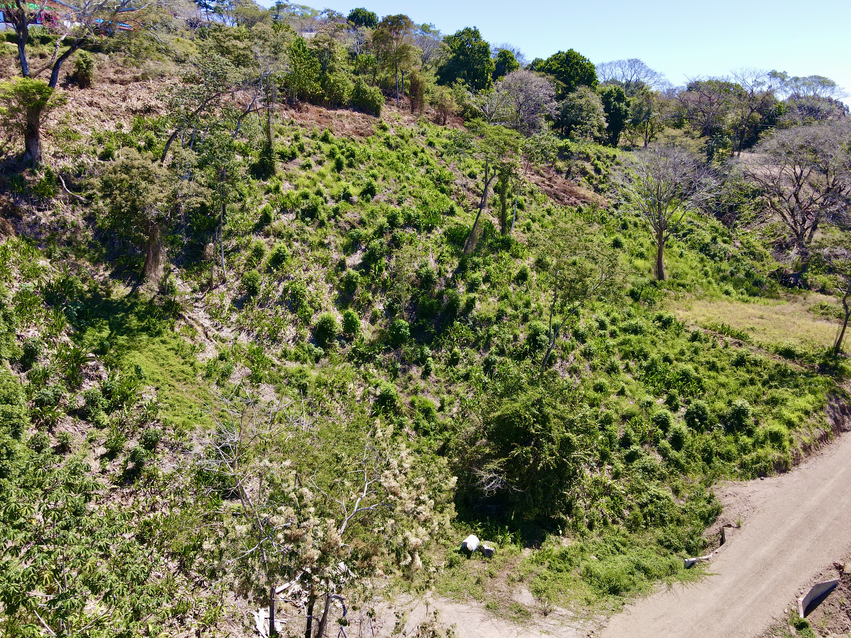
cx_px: 426
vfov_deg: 56.8
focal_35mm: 24
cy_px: 319
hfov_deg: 71.6
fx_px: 590
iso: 100
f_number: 2.8
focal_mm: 4.5
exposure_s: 1/25
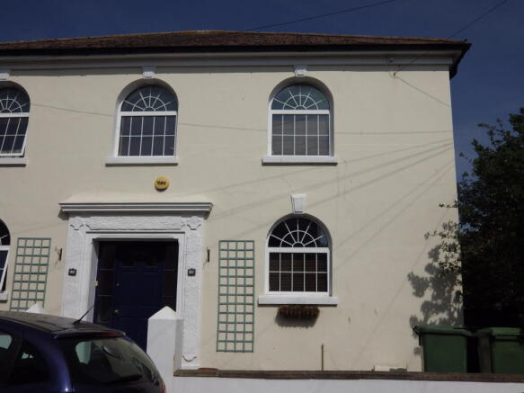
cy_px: 196
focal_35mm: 34
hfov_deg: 54.0
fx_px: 515
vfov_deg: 41.8
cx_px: 262
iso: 100
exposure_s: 1/400
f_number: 10.7
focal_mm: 6.2
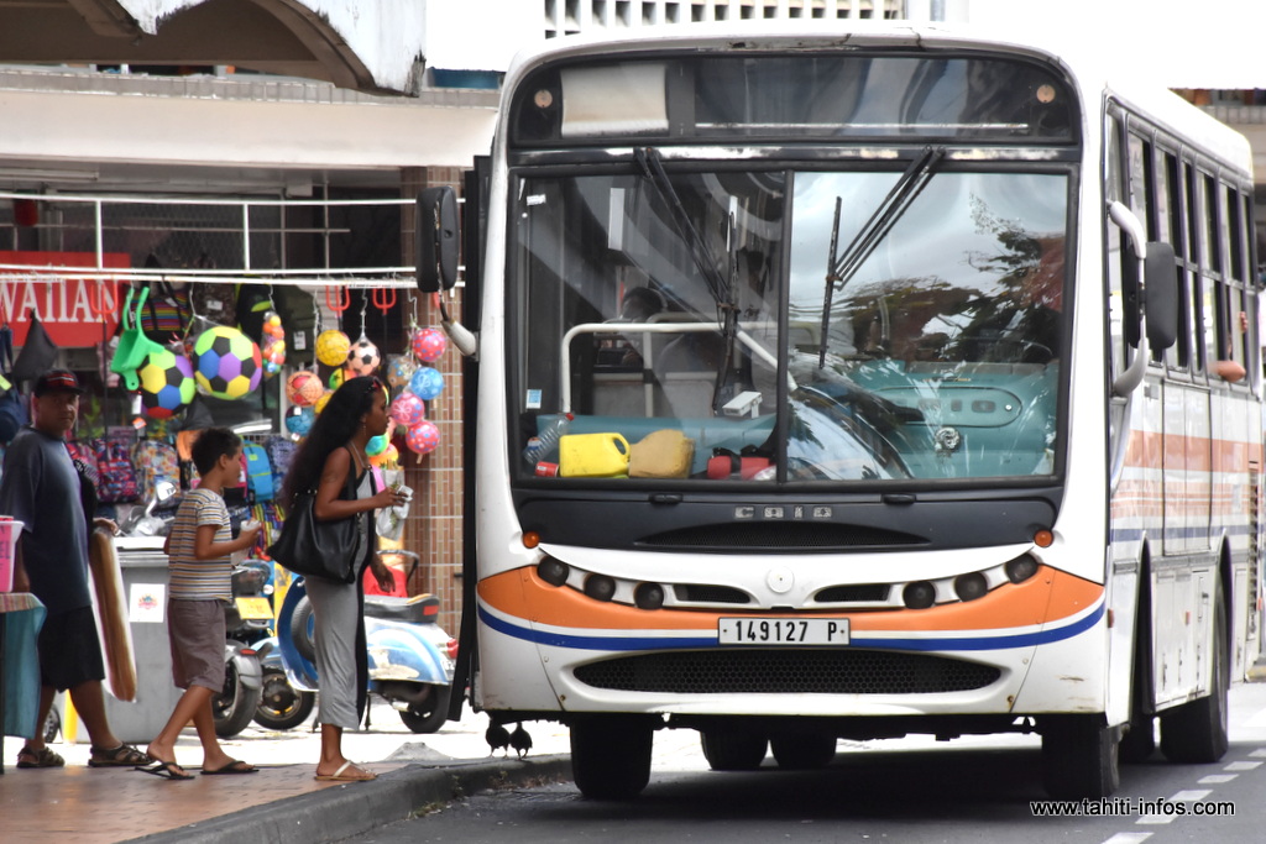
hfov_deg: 9.8
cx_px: 633
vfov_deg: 6.5
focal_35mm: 210
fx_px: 7386
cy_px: 422
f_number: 8
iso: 1250
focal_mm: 140
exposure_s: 1/1000
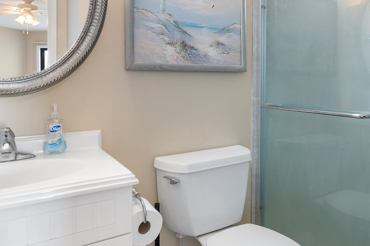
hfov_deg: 64.3
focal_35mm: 28
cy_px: 88
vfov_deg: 45.9
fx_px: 288
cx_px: 236
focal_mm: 10
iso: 100
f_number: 4.5
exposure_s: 1/4
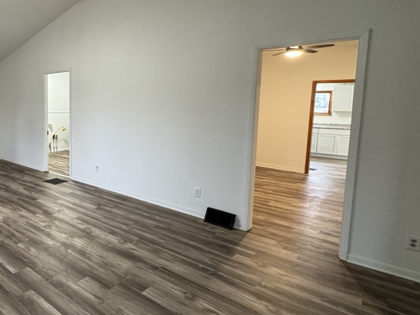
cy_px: 132
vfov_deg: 56.5
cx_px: 91
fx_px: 291
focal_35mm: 24
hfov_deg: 65.9
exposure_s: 1/60
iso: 400
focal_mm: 2.22
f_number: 2.2
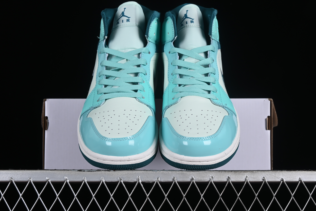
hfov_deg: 27.0
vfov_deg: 18.2
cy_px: 106
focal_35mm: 75
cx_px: 158
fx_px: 658
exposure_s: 1/80
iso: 160
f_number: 8
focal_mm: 50
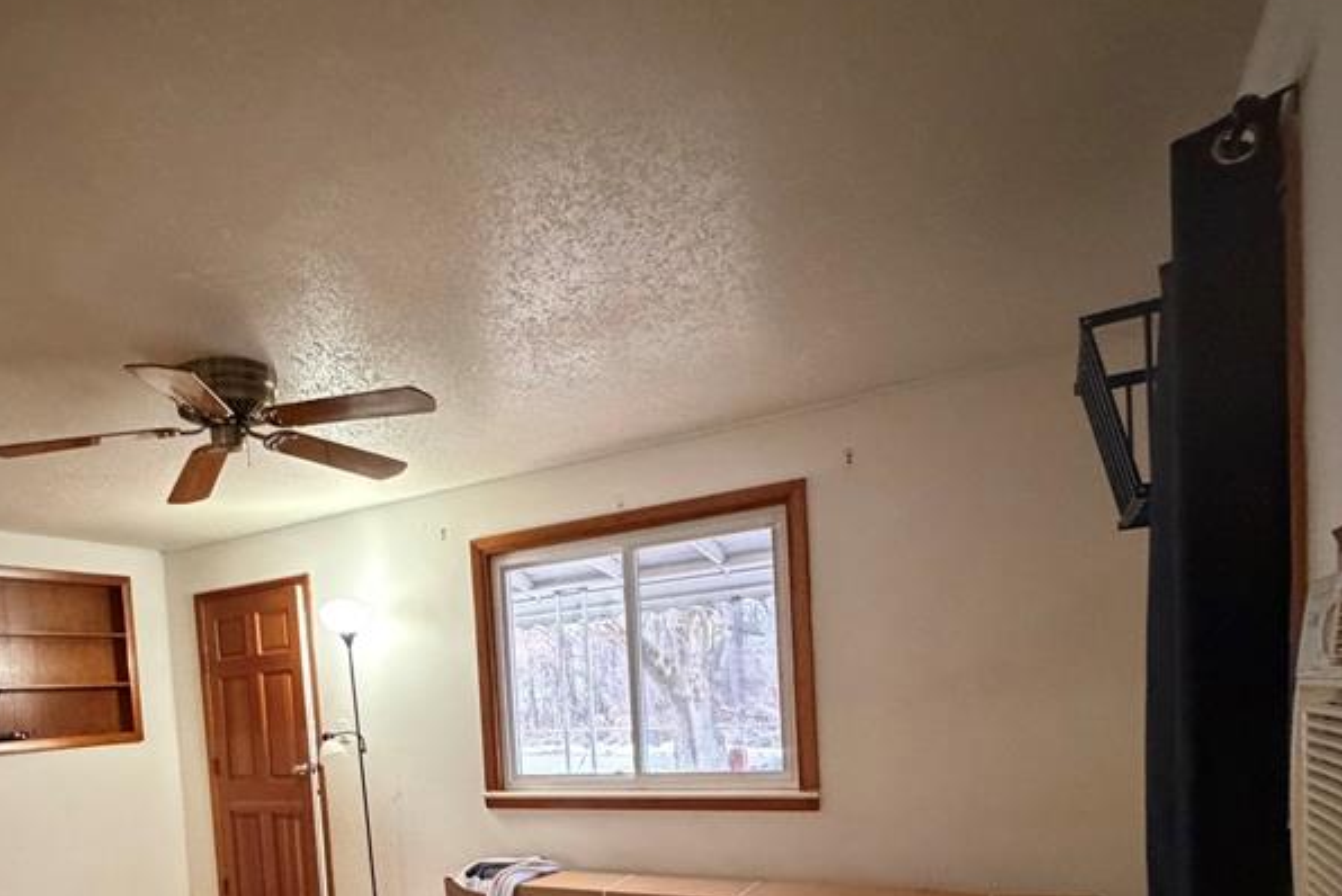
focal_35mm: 25
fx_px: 932
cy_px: 756
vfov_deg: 47.6
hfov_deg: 69.4
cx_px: 444
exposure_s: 1/60
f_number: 2.2
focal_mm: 2.22
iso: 1250
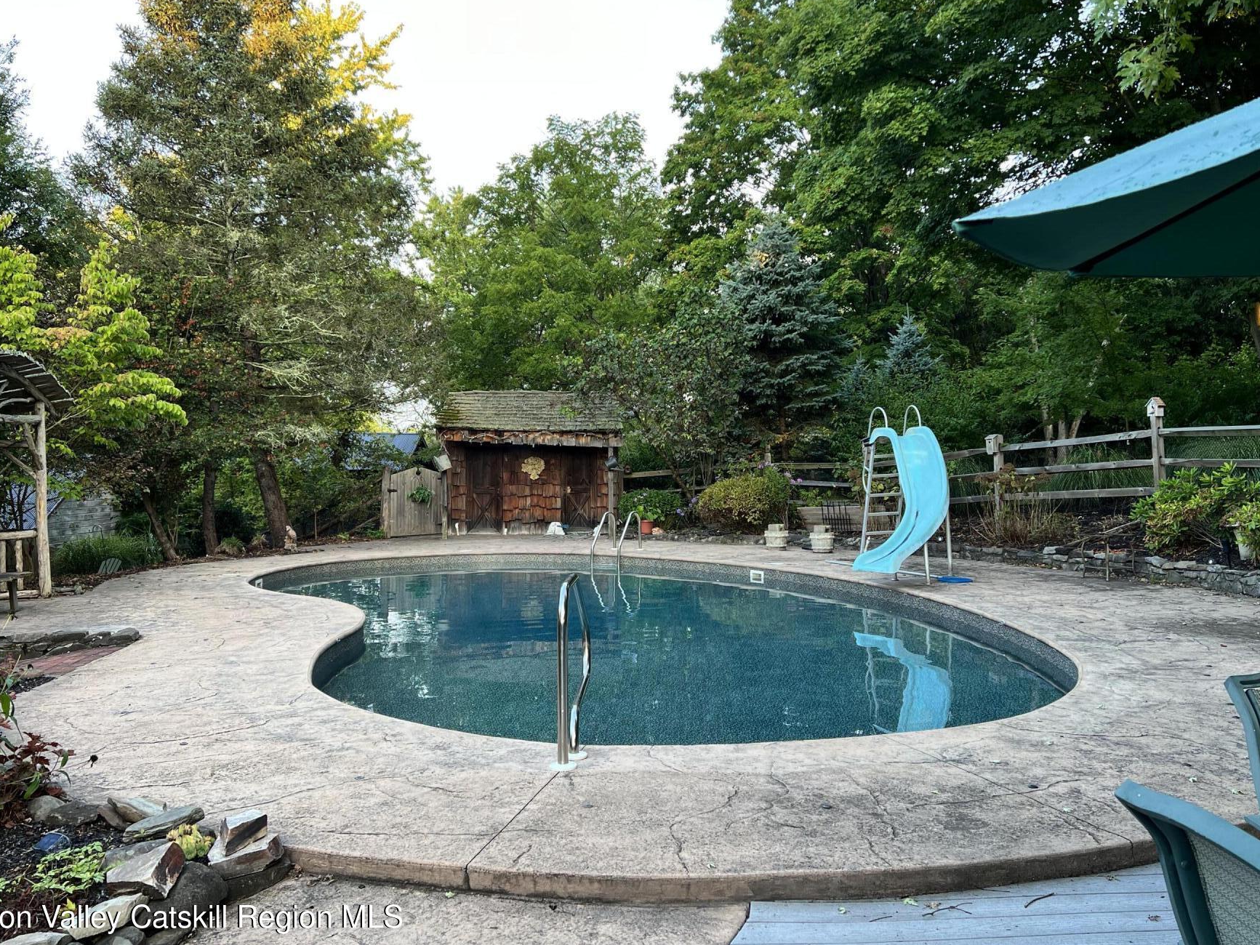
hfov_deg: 59.9
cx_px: 650
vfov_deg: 46.7
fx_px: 1092
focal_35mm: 30
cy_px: 422
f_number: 1.5
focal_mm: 5.7
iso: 50
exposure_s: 1/121
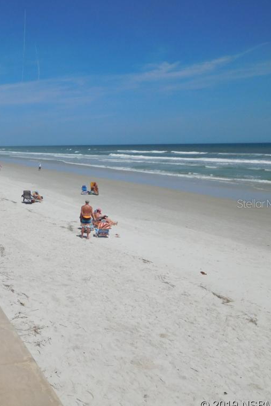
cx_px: 14
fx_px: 395
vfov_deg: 54.4
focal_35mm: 35
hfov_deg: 35.0
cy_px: 203
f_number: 6.8
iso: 125
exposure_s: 1/1250
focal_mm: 4.5
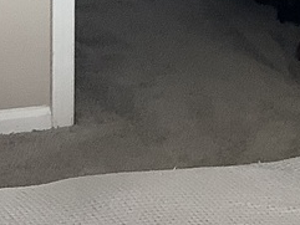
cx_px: 116
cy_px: -242
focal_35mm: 185
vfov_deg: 7.7
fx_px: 1604
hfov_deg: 10.7
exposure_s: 1/60
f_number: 2.4
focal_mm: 3.3
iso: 125
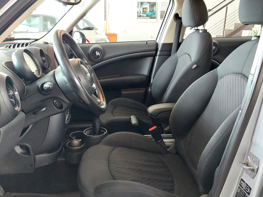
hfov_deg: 55.3
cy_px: 114
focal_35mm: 33
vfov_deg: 42.8
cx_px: 119
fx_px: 251
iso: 500
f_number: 1.8
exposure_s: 1/30
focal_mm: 5.23
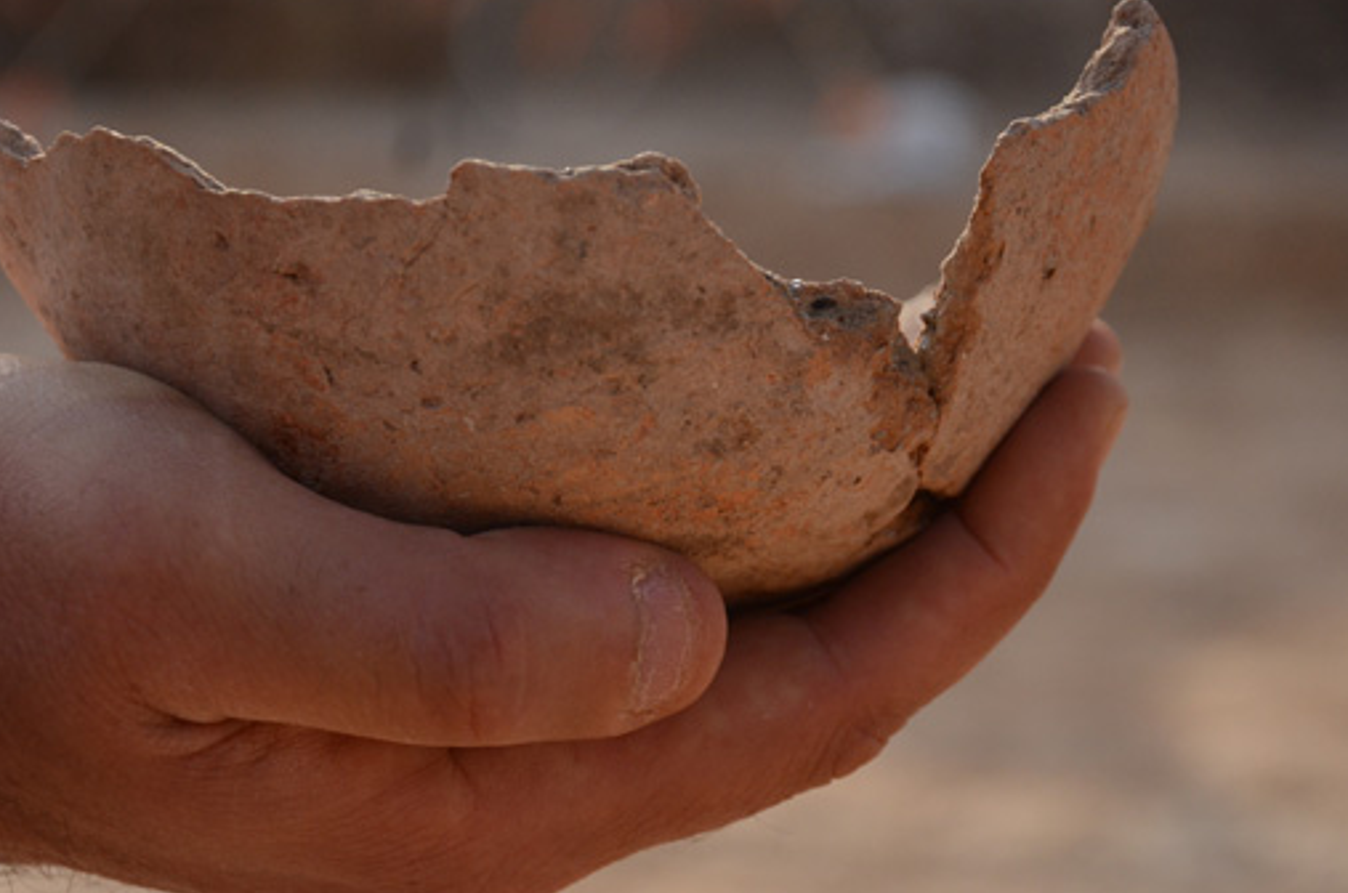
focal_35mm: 92
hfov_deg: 22.3
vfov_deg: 14.8
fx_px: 3426
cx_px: 659
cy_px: 353
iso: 800
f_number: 4.8
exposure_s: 1/3200
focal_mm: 45
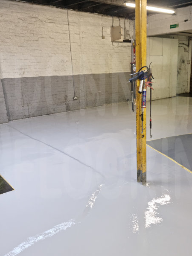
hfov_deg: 43.6
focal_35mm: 32
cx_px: 128
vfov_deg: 56.8
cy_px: 127
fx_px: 237
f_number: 1.8
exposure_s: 1/33
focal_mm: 6.7
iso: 100
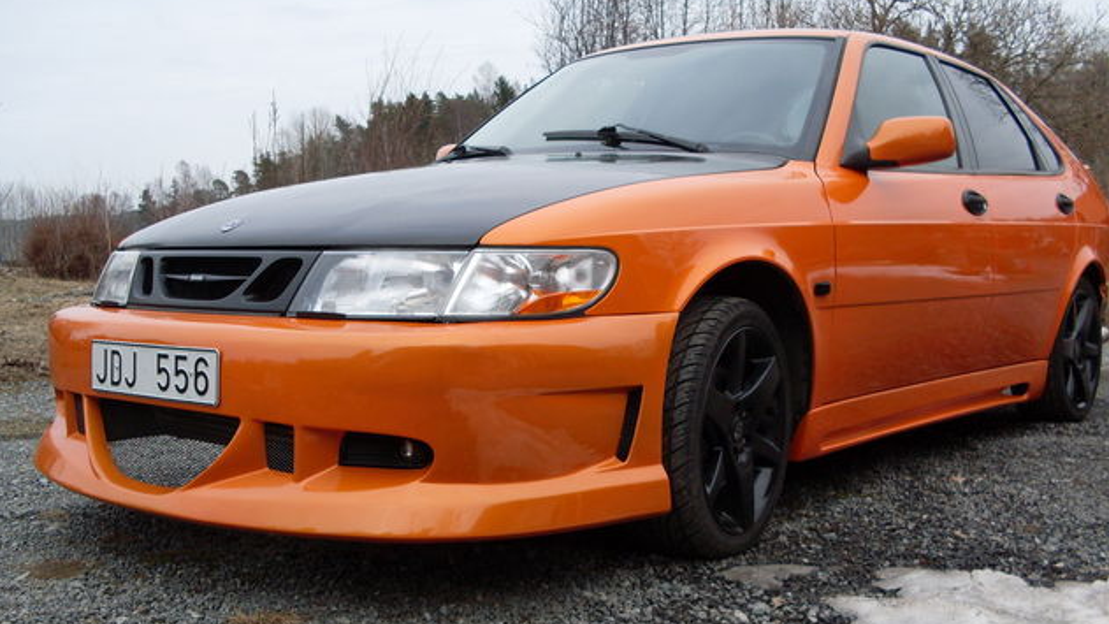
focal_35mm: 42
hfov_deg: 48.4
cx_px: 548
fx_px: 1235
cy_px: 381
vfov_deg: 28.3
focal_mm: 6.3
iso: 80
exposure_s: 1/250
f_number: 2.8
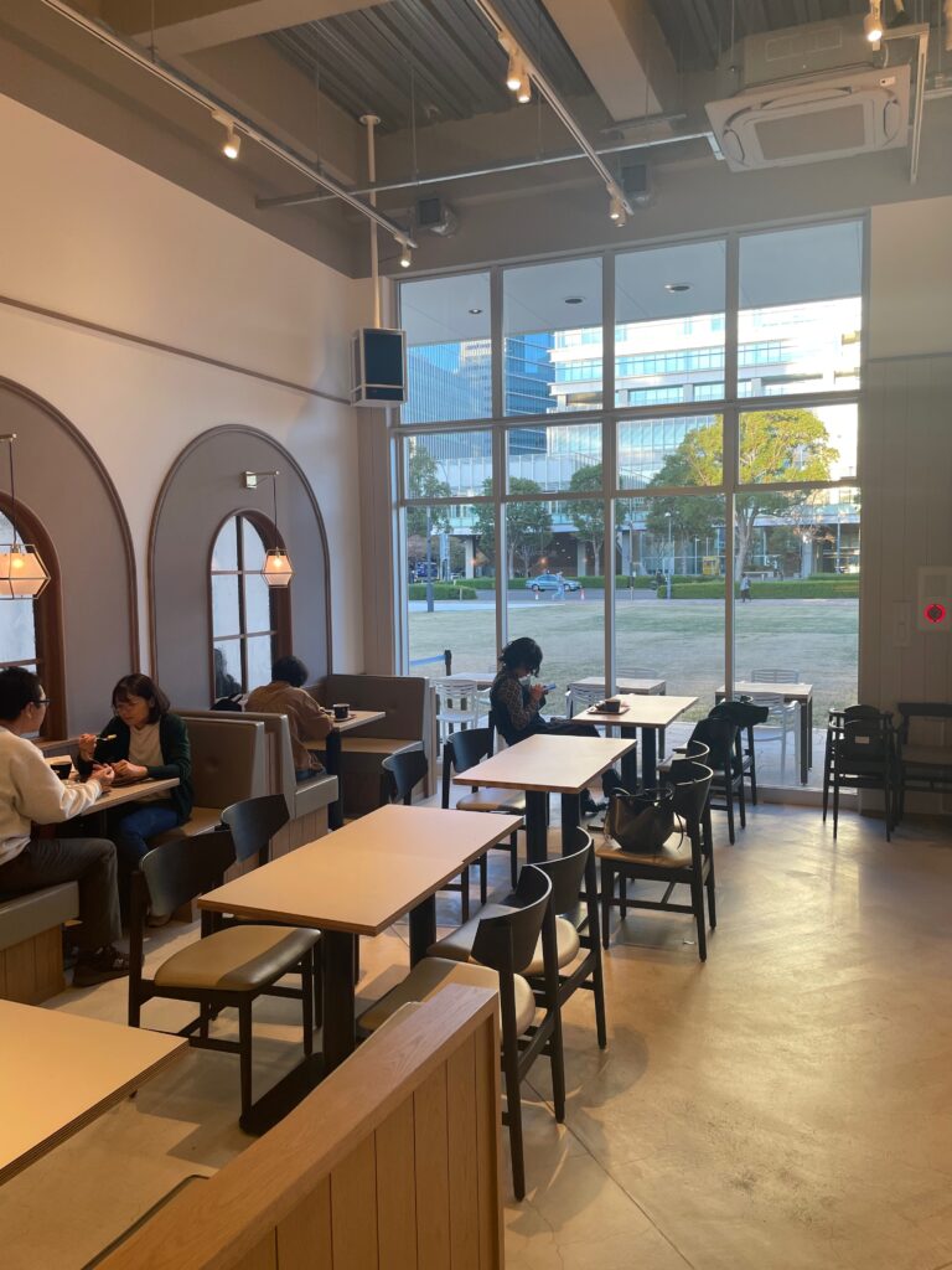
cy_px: 635
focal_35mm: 26
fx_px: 953
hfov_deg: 53.1
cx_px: 476
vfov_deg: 67.3
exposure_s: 1/100
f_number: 1.6
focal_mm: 4.2
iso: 50
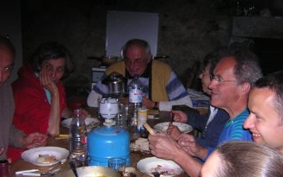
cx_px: 173
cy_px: 107
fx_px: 401
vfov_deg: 24.8
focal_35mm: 52
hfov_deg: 38.7
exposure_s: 1/60.1
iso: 198
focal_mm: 4.7
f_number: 2.6
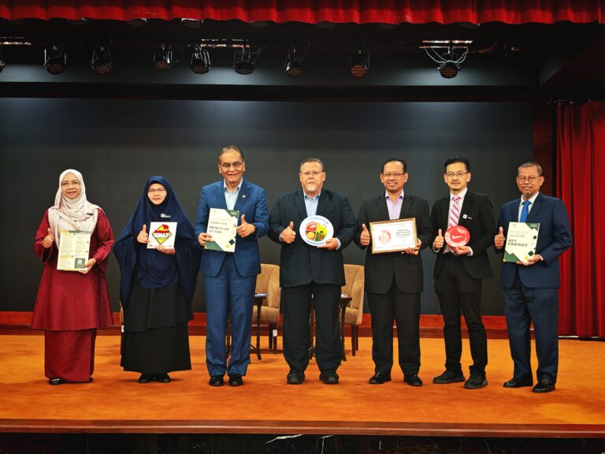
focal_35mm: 42
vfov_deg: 34.3
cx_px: 302
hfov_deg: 44.8
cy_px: 227
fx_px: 734
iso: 200
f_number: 2
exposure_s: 1/33
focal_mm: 6.83
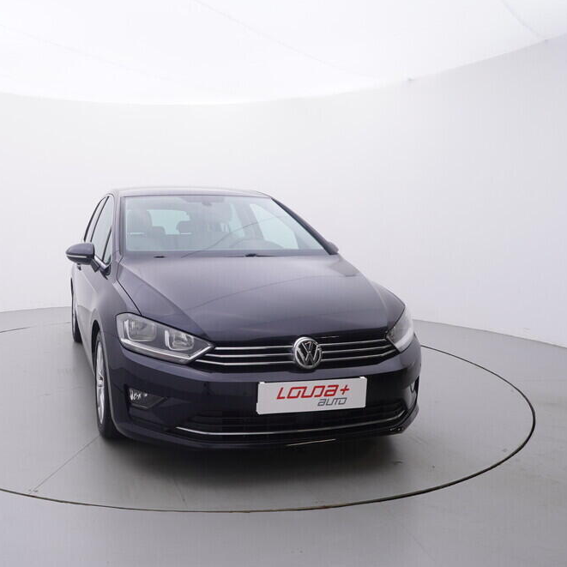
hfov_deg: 52.3
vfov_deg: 54.6
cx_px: 147
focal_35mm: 30
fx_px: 550
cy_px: 292
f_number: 5
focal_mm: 15
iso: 200
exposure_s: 1/80
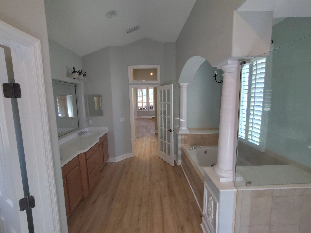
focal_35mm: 16
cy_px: 116
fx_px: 144
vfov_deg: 78.1
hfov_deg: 94.5
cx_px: 156
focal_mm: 1.66
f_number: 2.2
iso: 375
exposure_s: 1/60
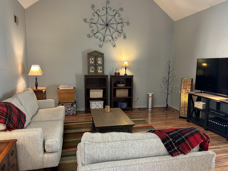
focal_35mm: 28
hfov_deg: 63.3
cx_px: 123
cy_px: 93
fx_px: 184
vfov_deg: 49.7
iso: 200
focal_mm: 6.86
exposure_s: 1/60
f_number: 1.78
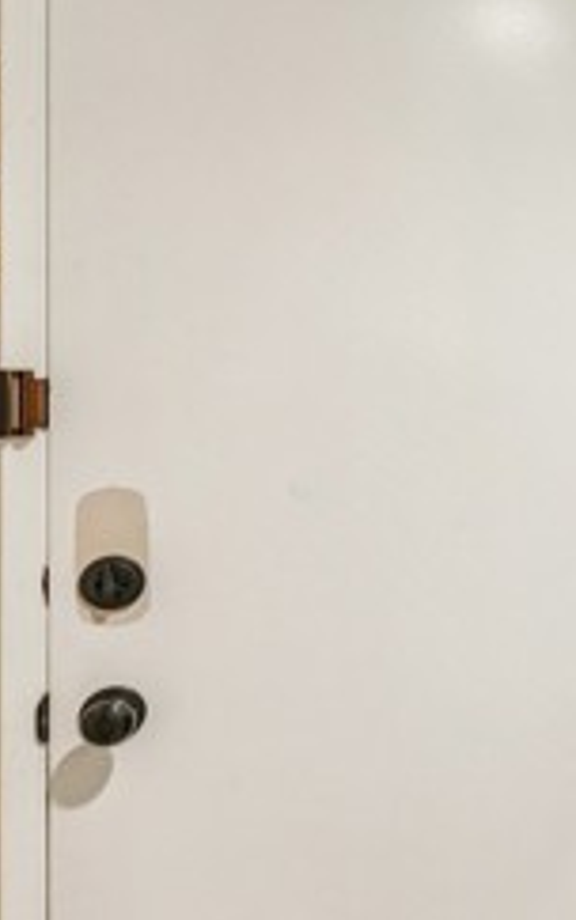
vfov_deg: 44.2
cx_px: 951
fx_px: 1133
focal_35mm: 45
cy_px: 424
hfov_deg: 21.7
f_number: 13
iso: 100
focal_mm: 16.8
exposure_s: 1.3
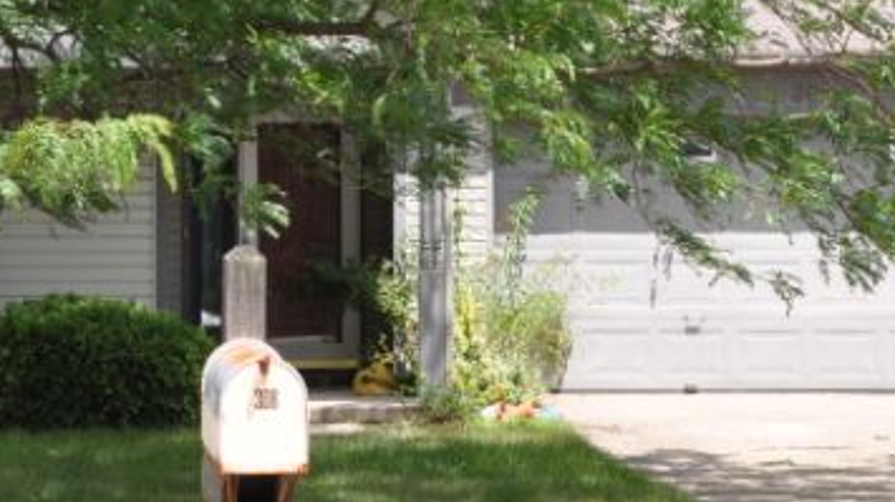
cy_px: 30
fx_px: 3438
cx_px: 245
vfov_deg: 8.3
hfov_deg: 14.8
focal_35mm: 145
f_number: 8
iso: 200
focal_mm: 32
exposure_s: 1/250
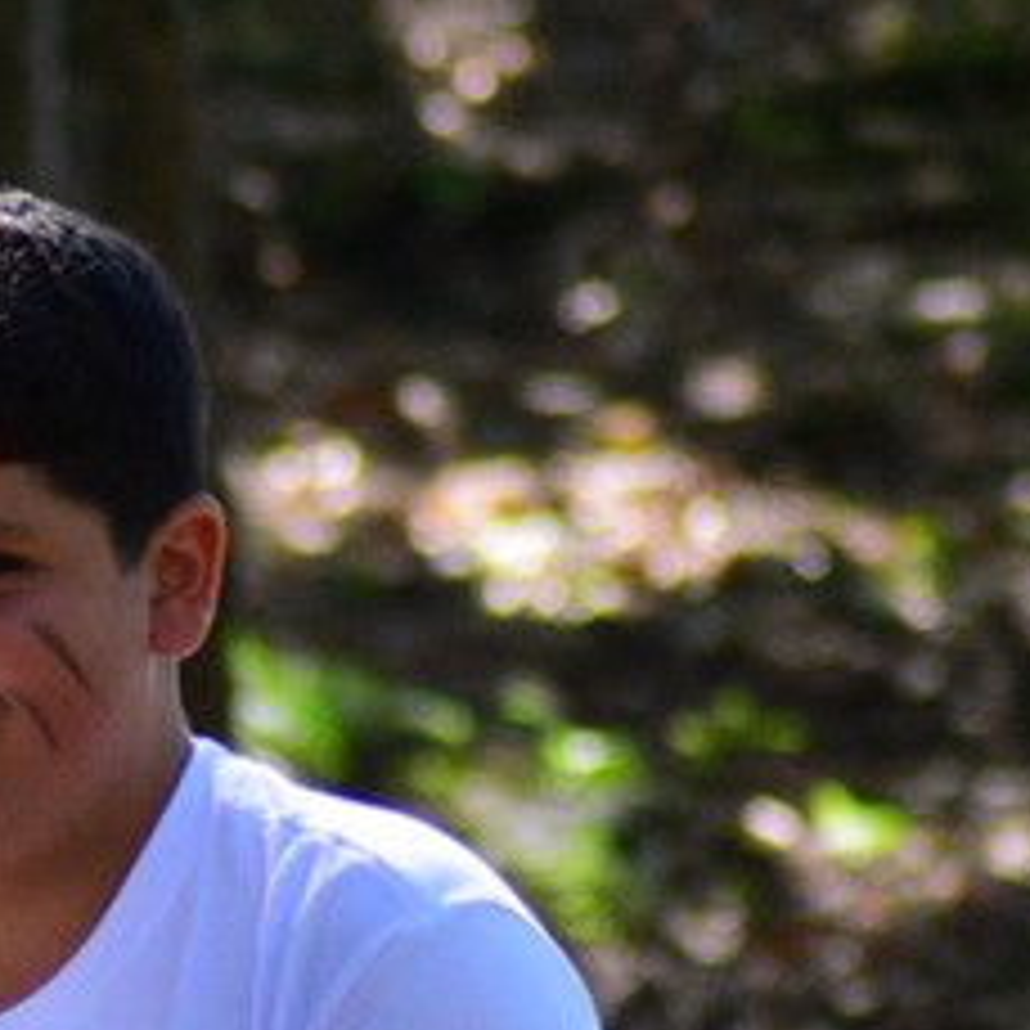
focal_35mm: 770
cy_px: 983
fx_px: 25918
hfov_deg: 2.3
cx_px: -666
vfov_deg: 2.3
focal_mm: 135
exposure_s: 1/640
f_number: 4.2
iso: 3200
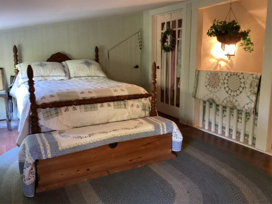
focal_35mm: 31
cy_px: 102
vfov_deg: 45.4
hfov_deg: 58.4
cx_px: 136
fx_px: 244
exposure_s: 1/30
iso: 640
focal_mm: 3.3
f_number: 2.4
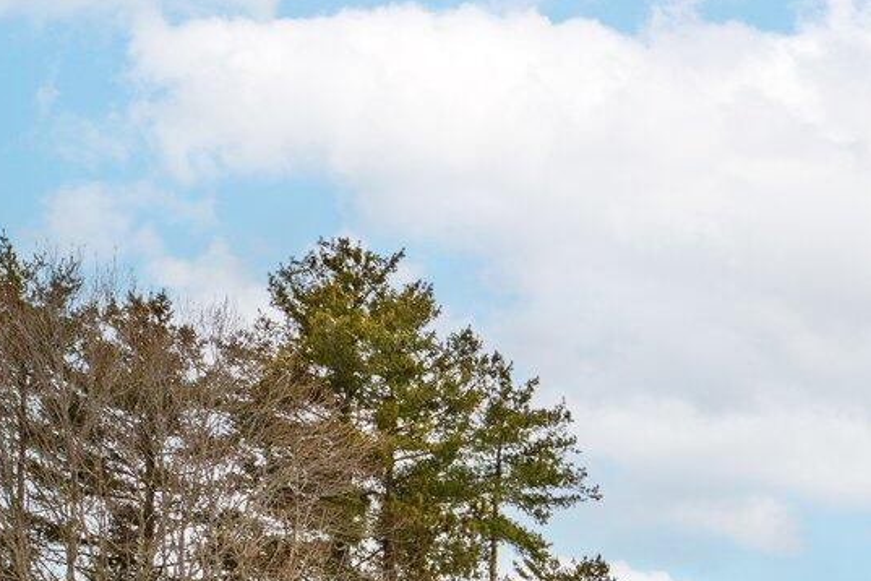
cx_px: 761
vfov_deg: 17.8
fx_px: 1476
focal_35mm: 61
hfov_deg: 31.5
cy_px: 1044
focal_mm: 16
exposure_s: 1/100
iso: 50
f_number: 11
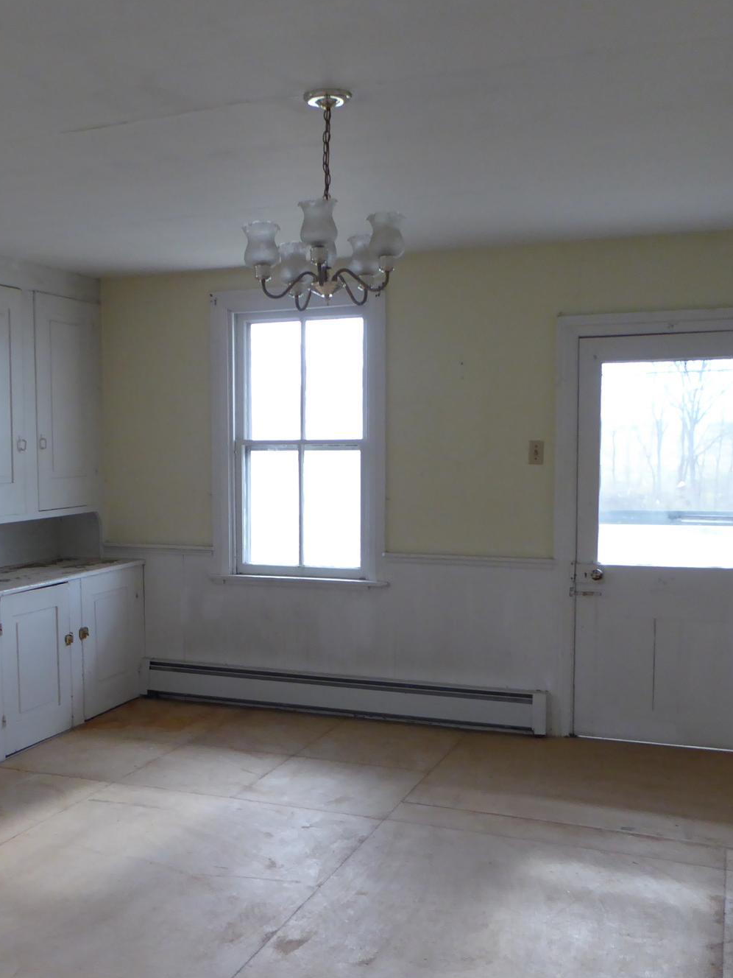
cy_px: 560
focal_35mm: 37
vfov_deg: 50.0
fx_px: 1045
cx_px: 252
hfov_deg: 38.3
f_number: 3.3
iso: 250
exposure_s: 1/60
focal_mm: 4.3
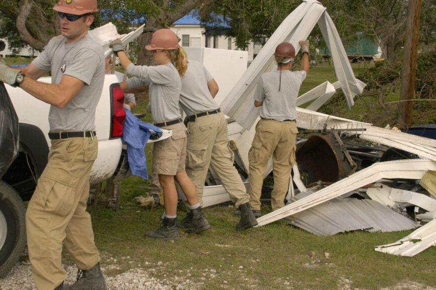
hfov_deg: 35.0
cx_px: 189
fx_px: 690
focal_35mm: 57
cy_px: 119
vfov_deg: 23.7
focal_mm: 32
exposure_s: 1/500
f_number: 11
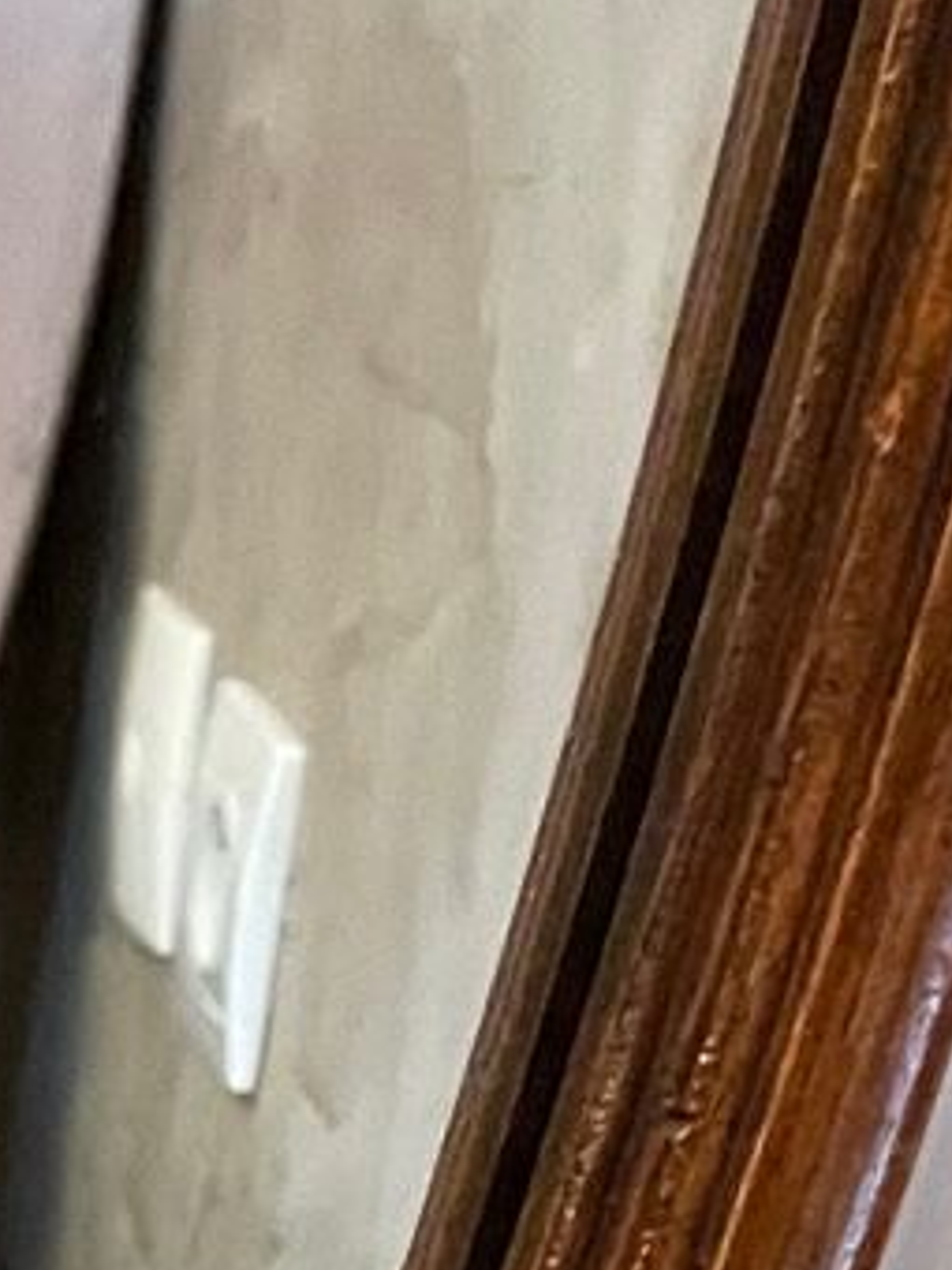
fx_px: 5647
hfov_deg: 9.3
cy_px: 3754
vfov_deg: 9.9
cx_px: -575
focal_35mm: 154
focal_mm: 4.2
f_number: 1.6
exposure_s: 1/25
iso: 640
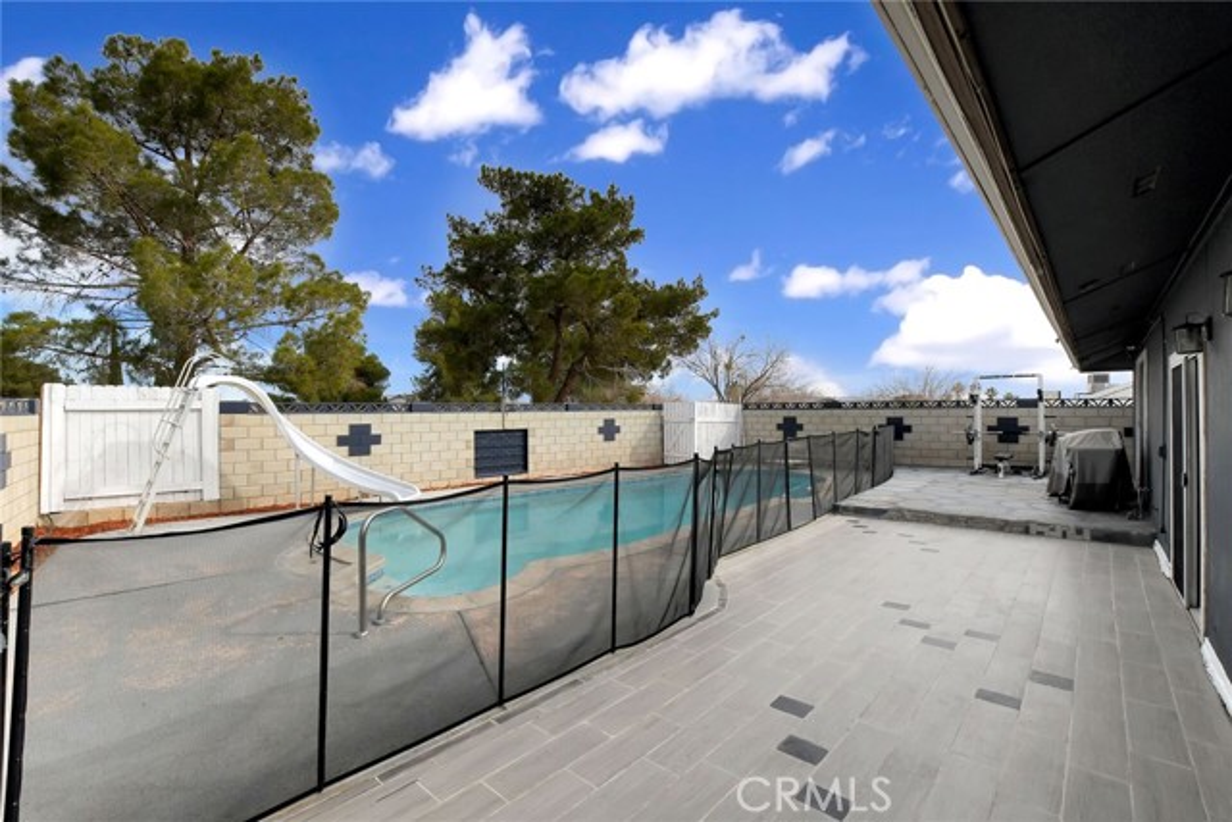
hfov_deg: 100.4
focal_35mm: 15
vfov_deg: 77.4
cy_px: 411
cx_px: 616
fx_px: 513
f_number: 13
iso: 400
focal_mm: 10
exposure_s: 1/640
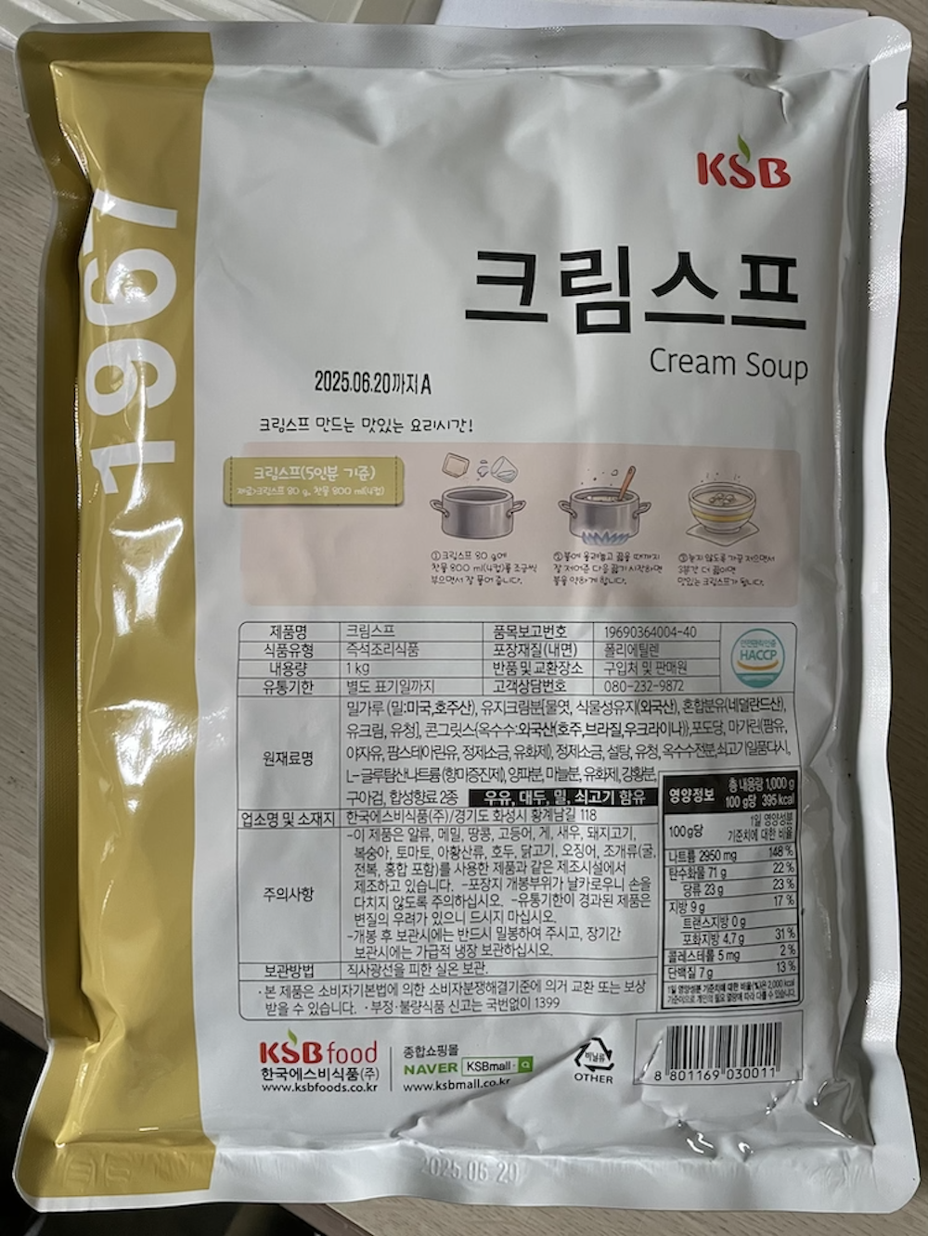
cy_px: 618
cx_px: 464
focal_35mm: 26
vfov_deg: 67.3
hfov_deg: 53.1
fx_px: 929
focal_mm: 4.2
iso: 320
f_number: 1.6
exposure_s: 1/60
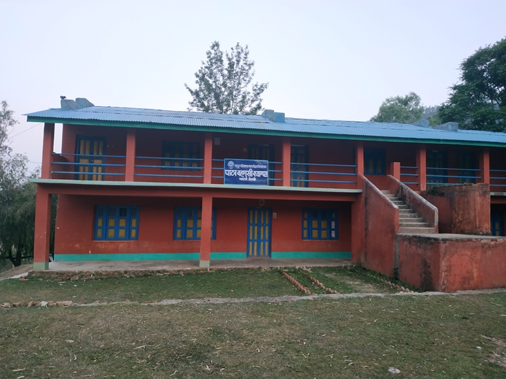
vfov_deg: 56.8
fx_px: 351
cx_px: 253
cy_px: 190
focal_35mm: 24
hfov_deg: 71.6
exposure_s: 1/25
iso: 320
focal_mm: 3.94
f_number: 1.9
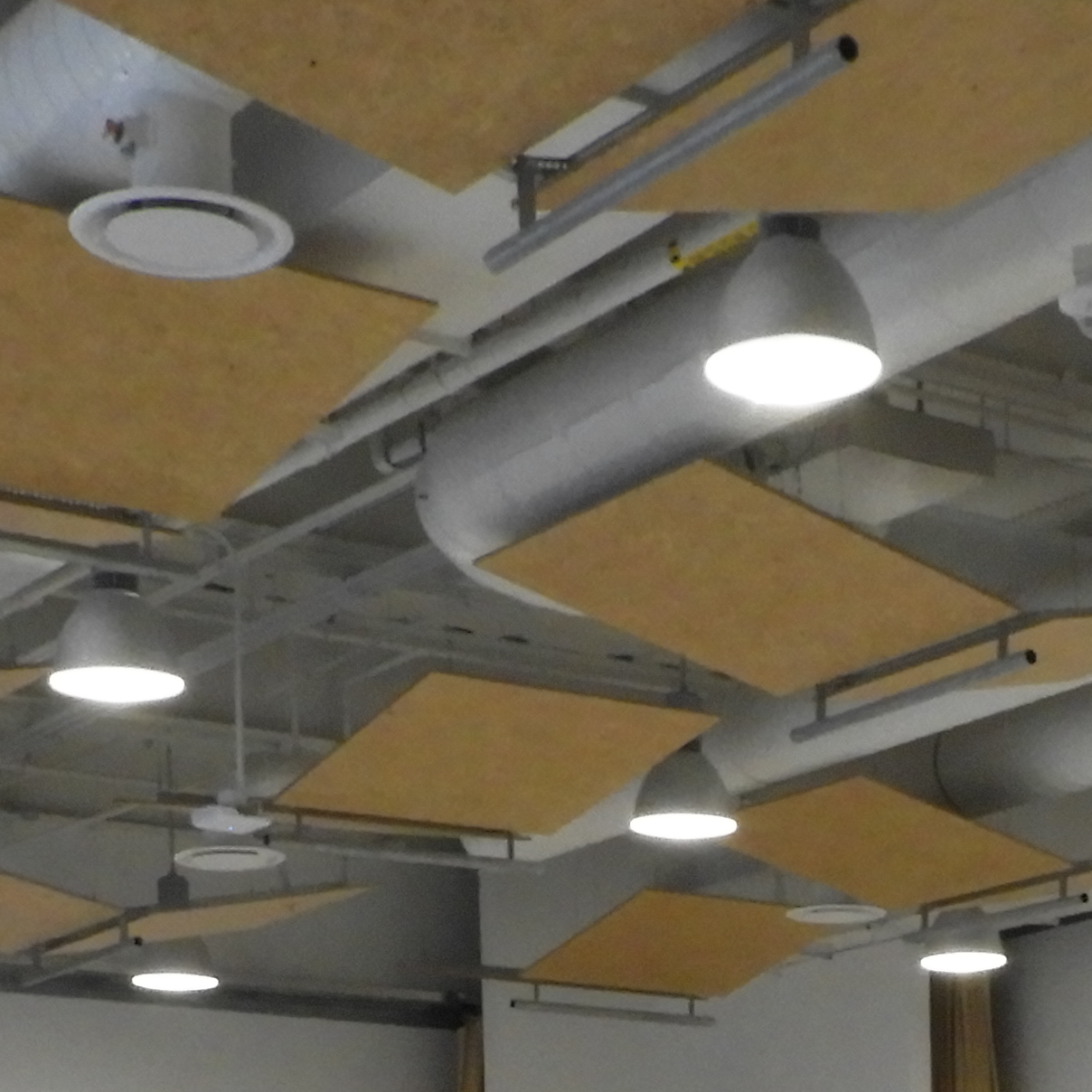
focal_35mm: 91
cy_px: 1536
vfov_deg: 17.5
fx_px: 3248
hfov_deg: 18.9
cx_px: 877
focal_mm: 4.3
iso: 400
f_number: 7.6
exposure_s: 1/6
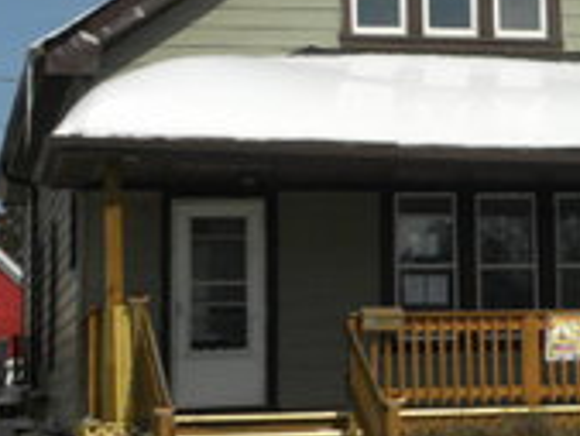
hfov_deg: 14.4
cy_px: 144
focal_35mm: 135
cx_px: 546
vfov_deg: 11.0
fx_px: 2264
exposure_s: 1/487
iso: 64
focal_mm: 11.8
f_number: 7.1
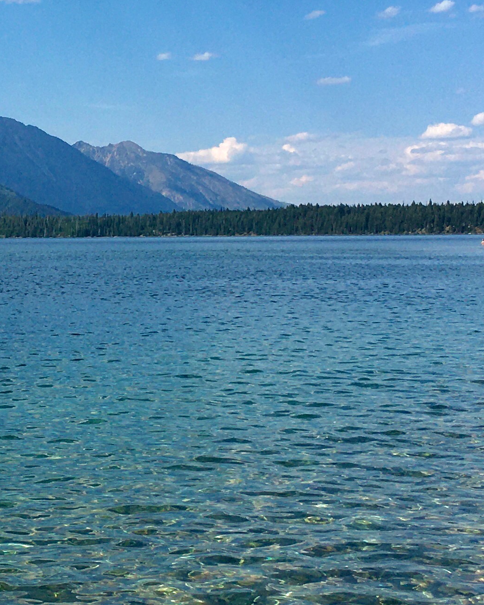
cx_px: -24
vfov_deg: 21.7
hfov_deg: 17.0
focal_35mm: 88
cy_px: 256
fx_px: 1575
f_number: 2.2
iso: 25
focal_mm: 4.15
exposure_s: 1/2849
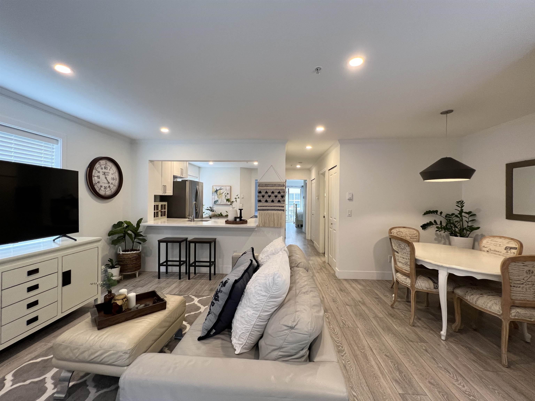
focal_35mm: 13
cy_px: 200
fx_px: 201
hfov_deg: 106.2
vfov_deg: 89.9
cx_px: 268
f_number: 1.8
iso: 160
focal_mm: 1.57
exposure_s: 1/120
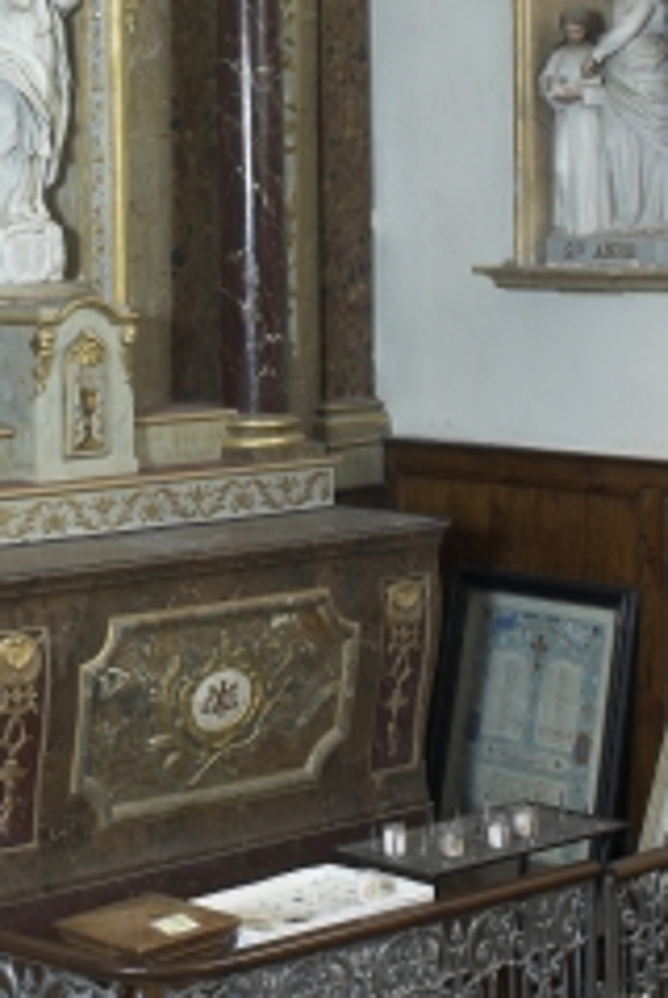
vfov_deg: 22.2
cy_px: 171
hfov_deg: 15.0
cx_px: 52
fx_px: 2498
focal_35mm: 90
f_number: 10
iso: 100
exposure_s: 1
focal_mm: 28
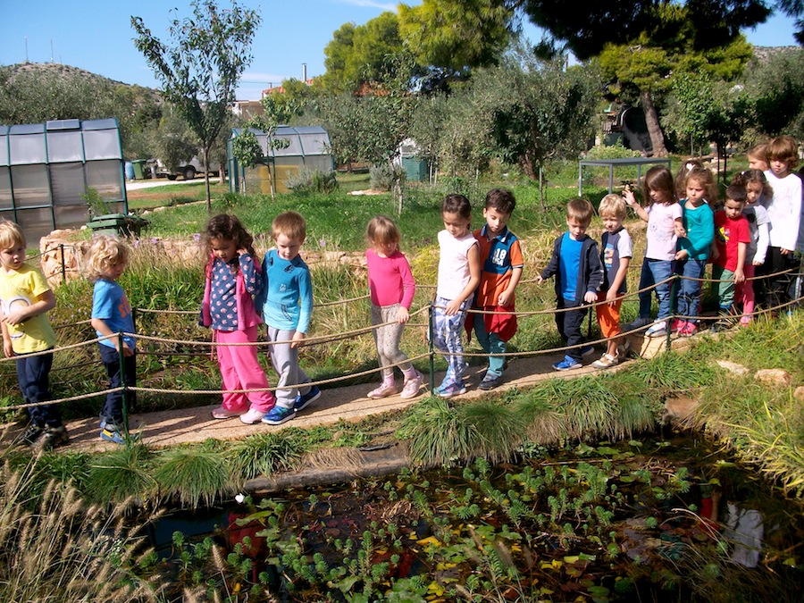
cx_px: 402
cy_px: 302
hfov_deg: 58.4
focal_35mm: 31
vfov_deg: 45.4
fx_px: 720
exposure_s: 1/121
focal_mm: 5.7
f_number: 8.8
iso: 80
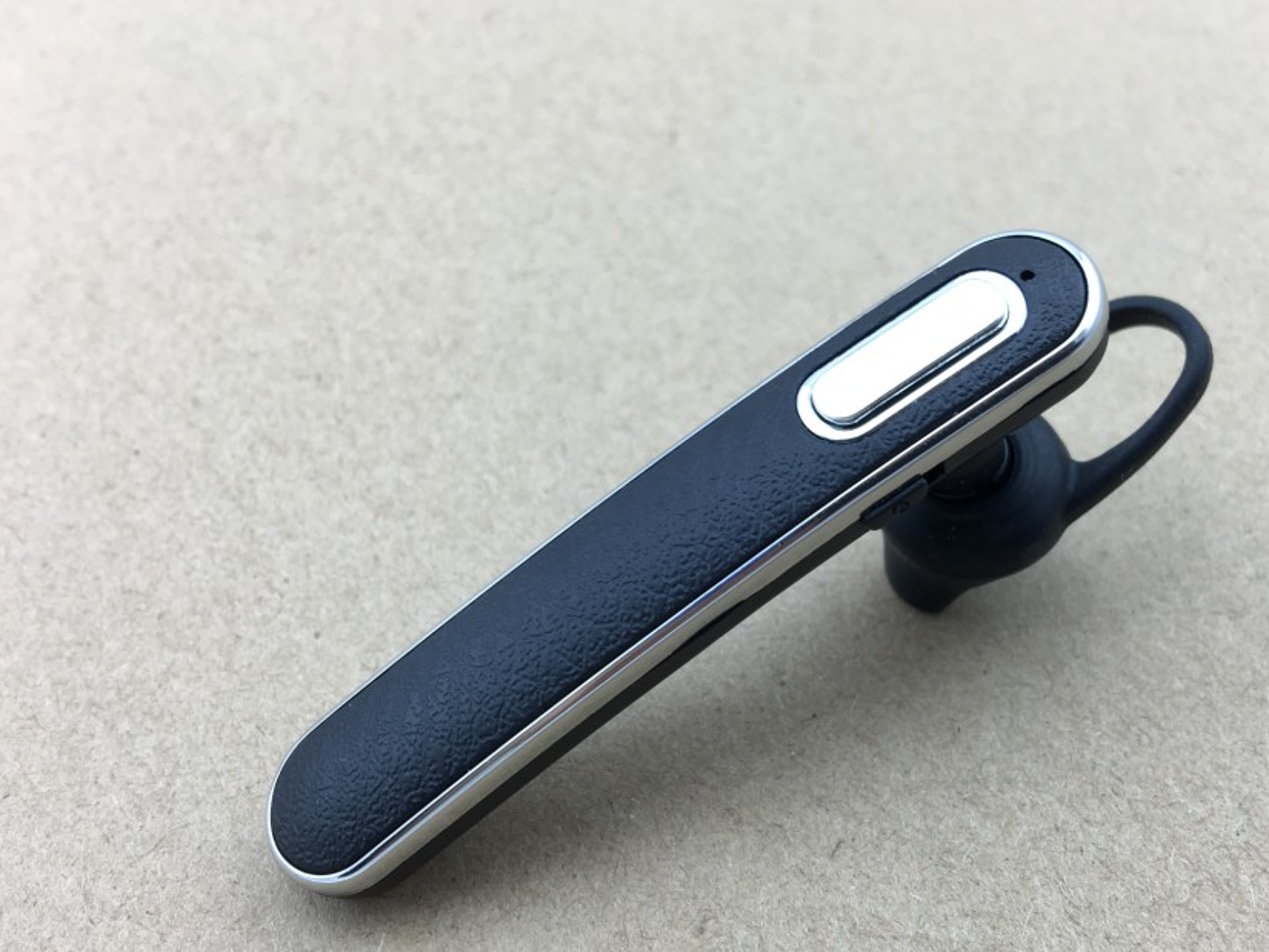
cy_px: 535
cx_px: 769
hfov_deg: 51.0
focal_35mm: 36
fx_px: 1320
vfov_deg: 39.6
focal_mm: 4.15
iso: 32
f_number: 2.2
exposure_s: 1/50
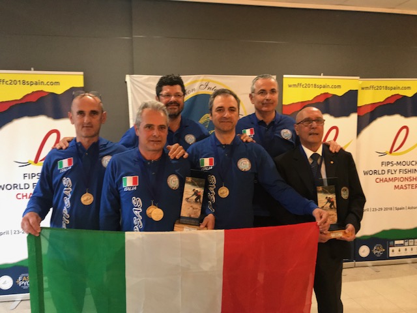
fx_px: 337
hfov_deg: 63.4
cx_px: 208
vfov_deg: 49.7
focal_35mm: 28
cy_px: 156
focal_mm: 3.99
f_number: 1.8
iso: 250
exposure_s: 1/33
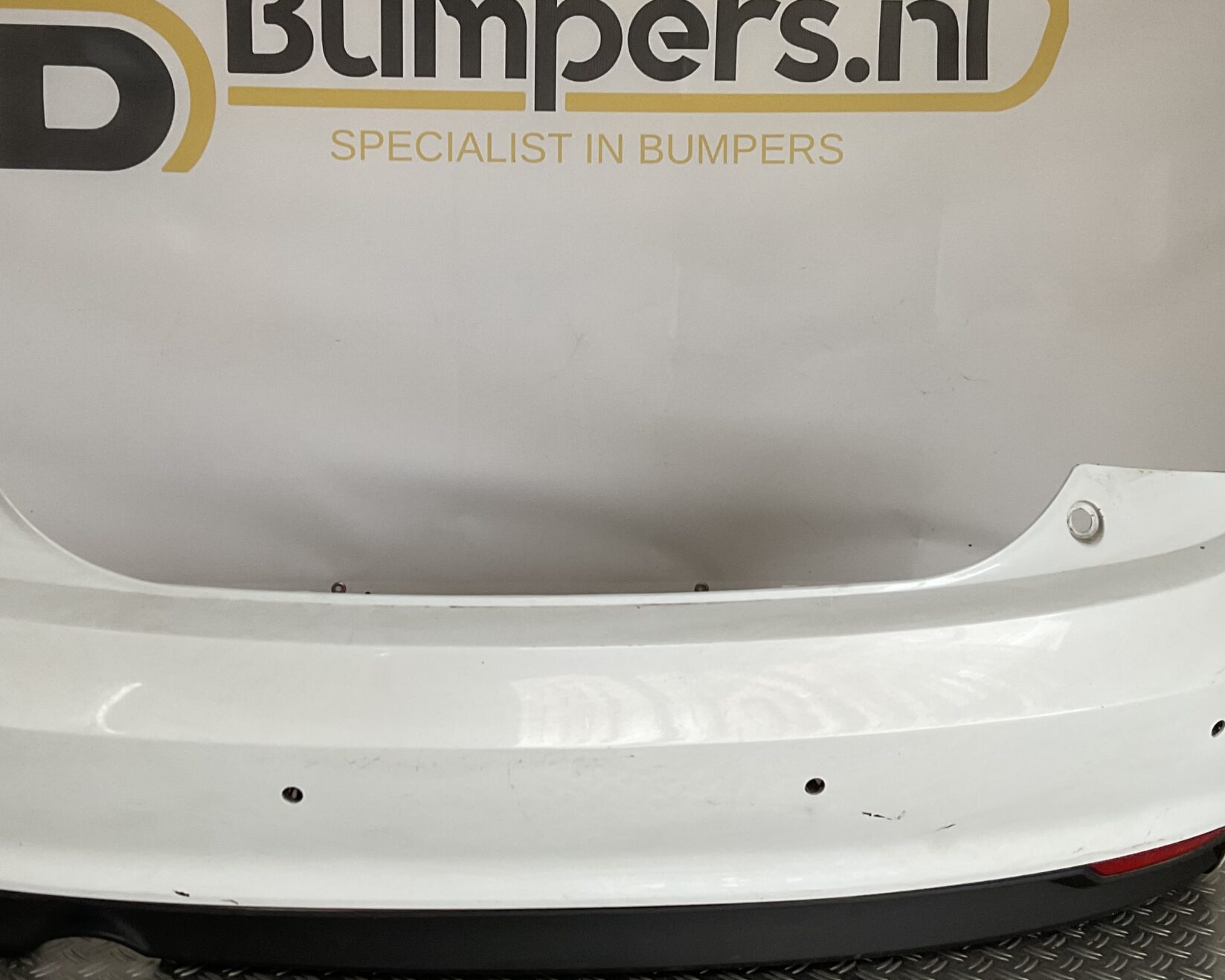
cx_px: 506
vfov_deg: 34.2
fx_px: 1595
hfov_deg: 41.9
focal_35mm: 44
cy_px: 490
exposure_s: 1/60
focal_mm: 3
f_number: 1.8
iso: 40
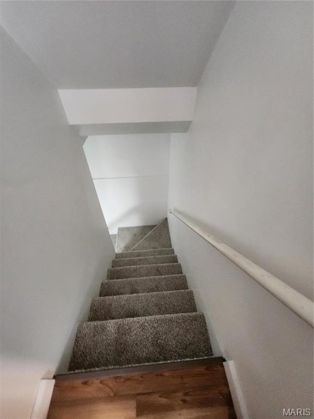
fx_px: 157
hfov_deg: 89.9
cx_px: 157
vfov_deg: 106.2
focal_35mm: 13
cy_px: 210
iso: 500
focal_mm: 2.2
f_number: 2.2
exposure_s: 1/30
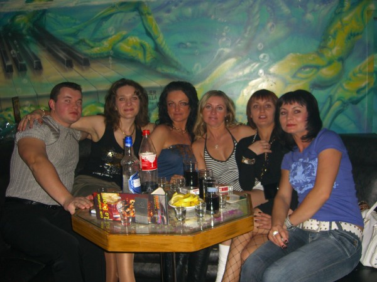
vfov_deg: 37.7
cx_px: 188
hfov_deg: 49.0
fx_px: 414
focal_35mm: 38
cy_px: 141
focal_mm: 7.9
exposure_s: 1/60
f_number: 2.8
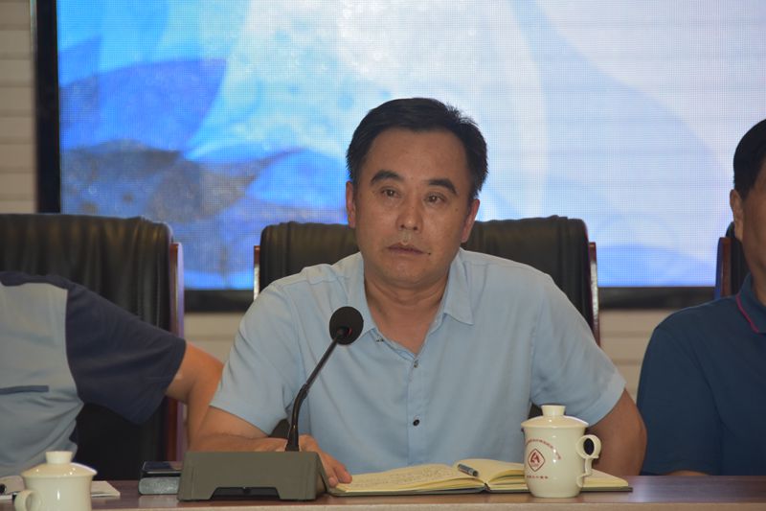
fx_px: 6382
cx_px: 383
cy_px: 256
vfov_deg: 4.6
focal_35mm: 300
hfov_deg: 6.9
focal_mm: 200
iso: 400
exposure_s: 1/80
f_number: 5.6
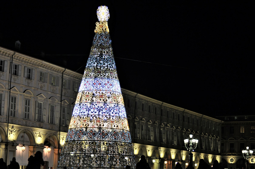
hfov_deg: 27.0
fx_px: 531
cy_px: 84
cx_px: 128
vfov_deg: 18.1
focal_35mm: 75
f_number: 1.8
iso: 1000
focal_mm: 50
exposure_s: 1/500
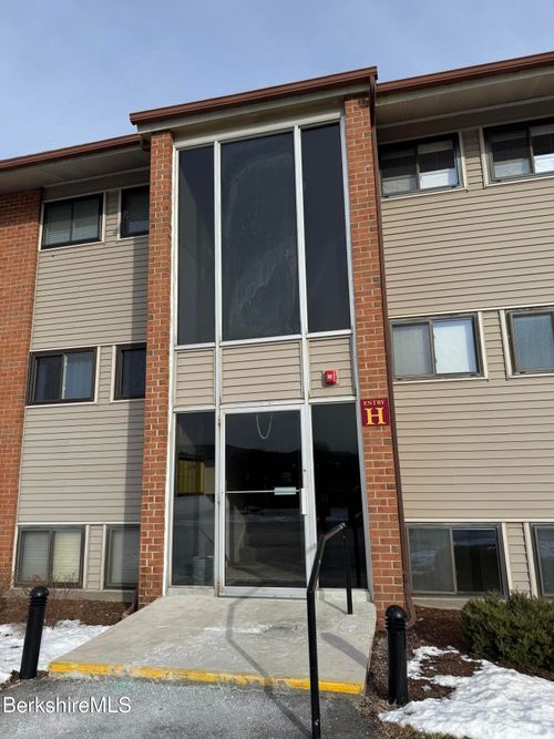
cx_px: 277
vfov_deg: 71.6
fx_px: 512
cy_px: 370
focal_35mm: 24
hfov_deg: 56.8
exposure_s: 1/4310
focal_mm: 6.76
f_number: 1.78
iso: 80
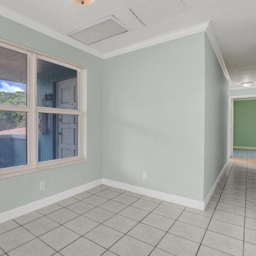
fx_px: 176
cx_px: 94
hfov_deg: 70.9
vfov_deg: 72.1
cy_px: 127
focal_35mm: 21
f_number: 8
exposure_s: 1/100
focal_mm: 16
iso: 800
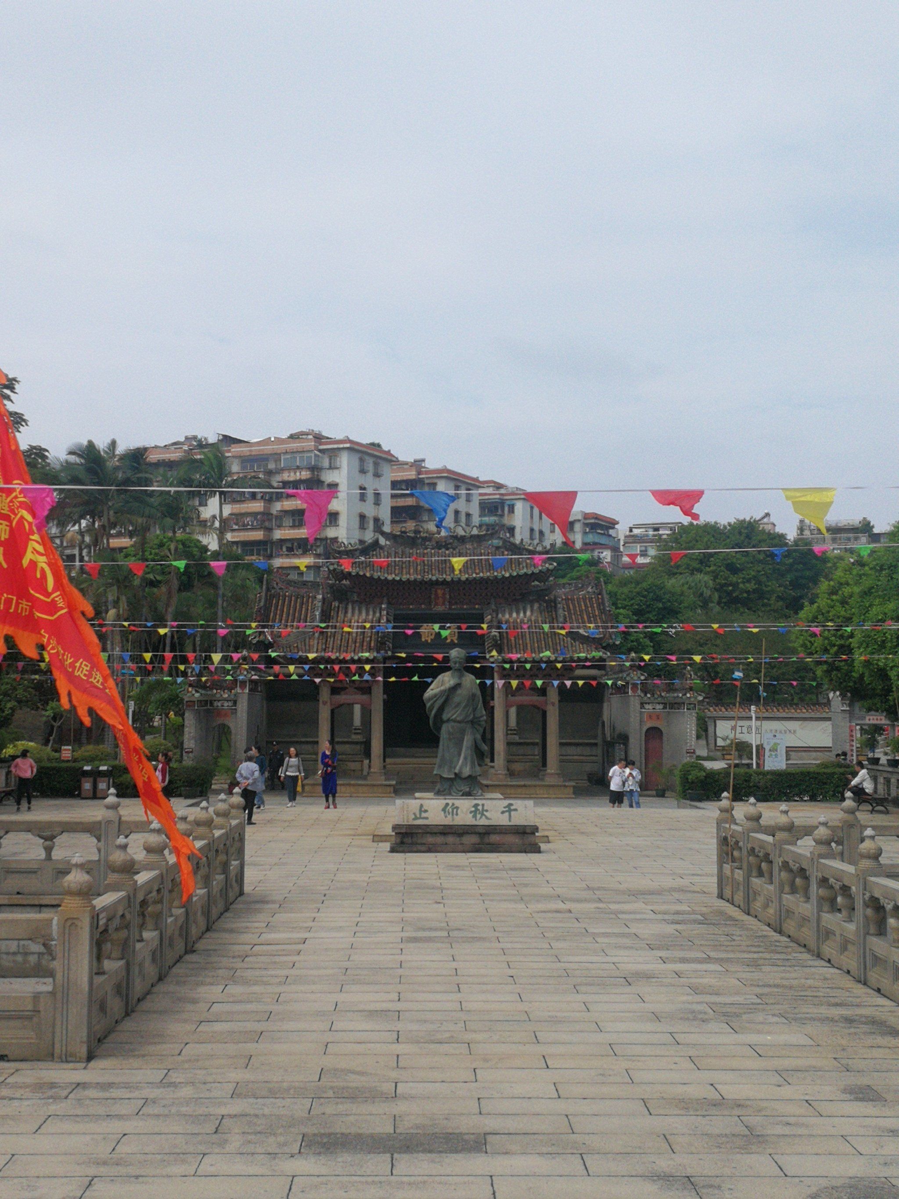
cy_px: 600
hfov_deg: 33.6
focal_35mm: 43
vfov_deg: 43.9
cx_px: 450
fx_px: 1489
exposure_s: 1/1667
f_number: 2.2
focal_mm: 3.95
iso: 50
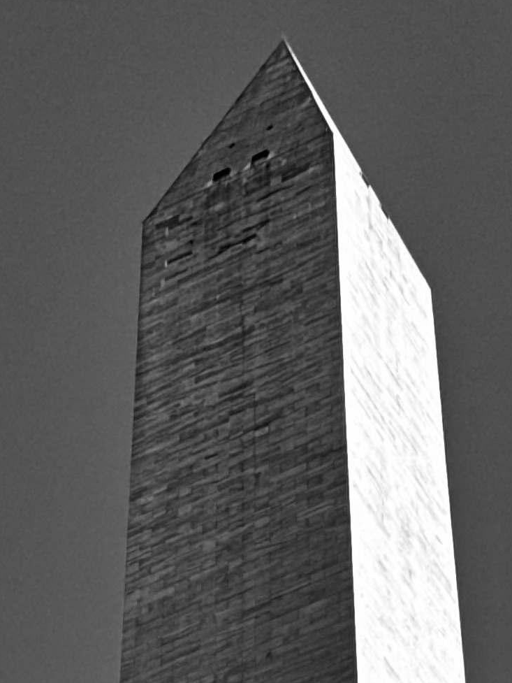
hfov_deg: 7.5
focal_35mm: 198
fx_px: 3904
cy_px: 1378
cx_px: 225
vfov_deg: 9.3
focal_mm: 6.76
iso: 64
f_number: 1.78
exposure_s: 1/3378
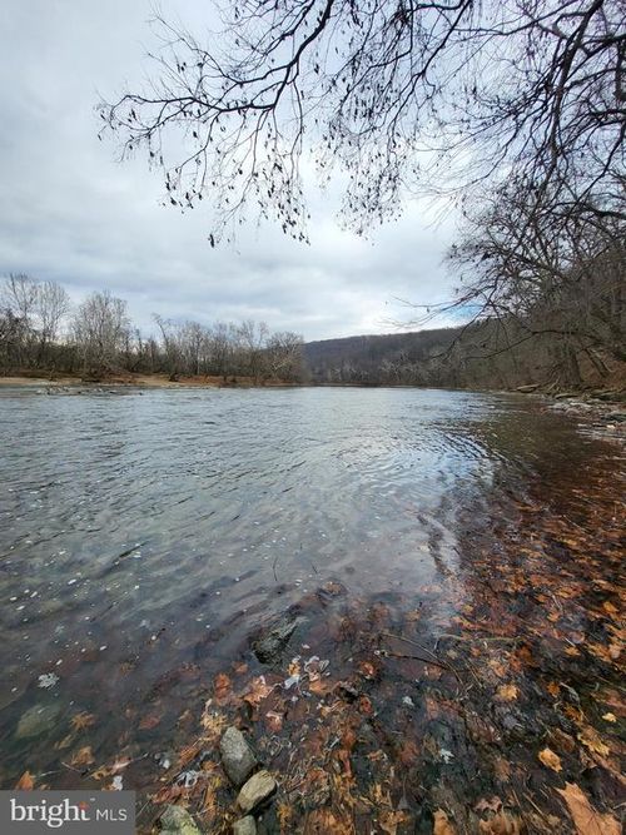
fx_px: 314
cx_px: 313
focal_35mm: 13
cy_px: 418
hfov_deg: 89.9
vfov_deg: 106.2
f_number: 2.2
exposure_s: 1/427
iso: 32
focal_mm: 1.74
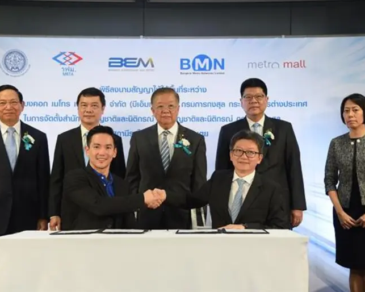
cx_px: 179
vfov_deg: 20.7
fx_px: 799
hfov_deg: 25.7
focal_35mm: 74
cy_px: 146
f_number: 4
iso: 1000
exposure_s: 1/200
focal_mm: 65
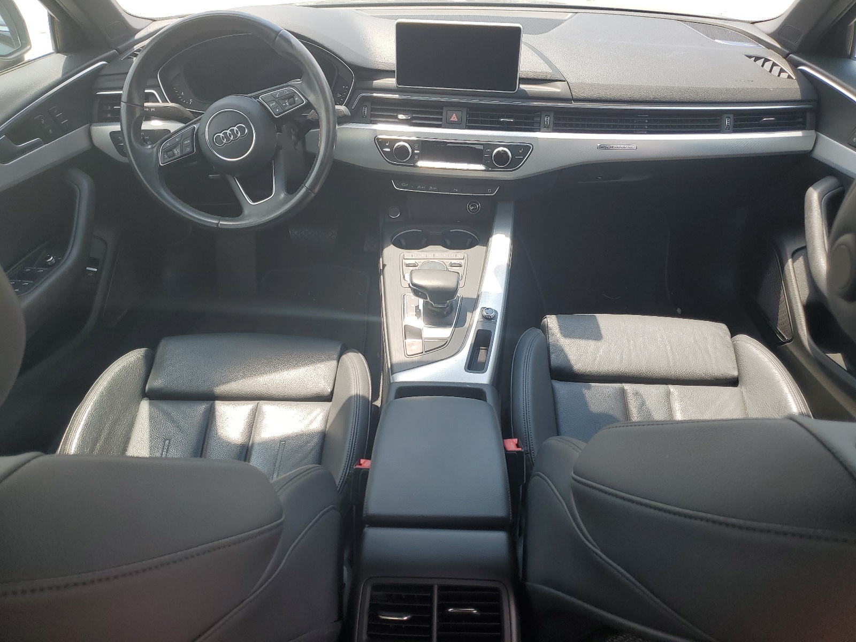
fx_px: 643
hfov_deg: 67.3
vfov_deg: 53.1
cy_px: 321
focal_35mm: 26
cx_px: 428
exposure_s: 1/588
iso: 50
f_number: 1.5
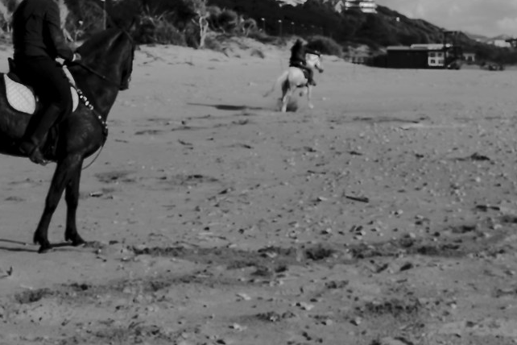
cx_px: 43
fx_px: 1450
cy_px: -73
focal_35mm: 101
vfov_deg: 13.2
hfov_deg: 19.8
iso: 125
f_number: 9
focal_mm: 18
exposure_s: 1/125
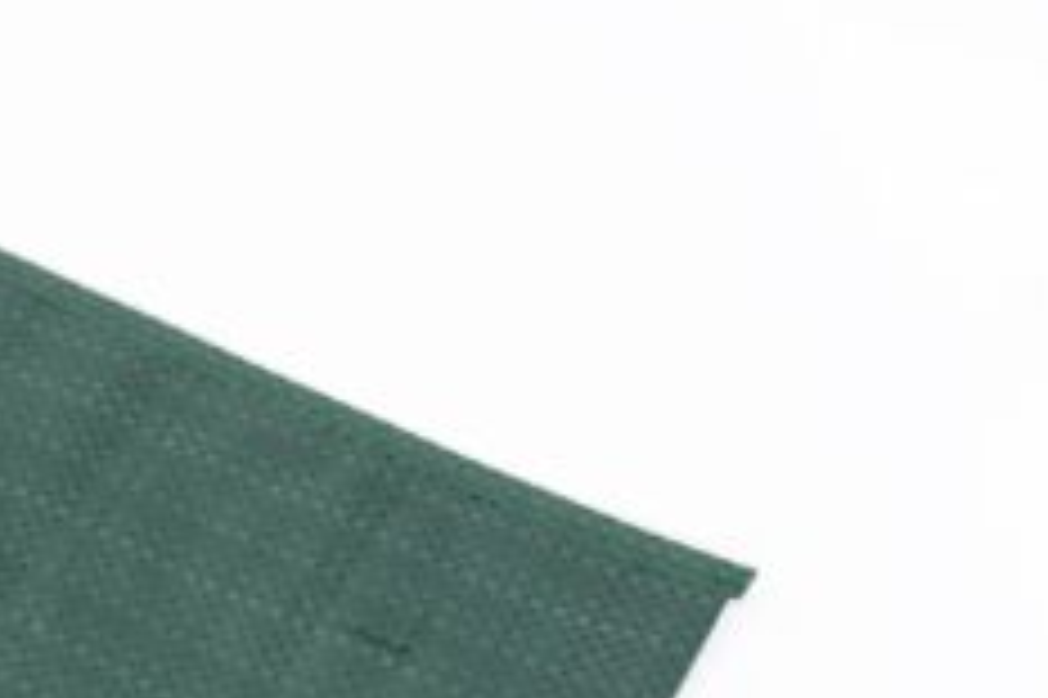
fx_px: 3869
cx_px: -441
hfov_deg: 14.5
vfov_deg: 10.3
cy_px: 455
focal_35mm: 133
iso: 500
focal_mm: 43
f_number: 11
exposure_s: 1/80
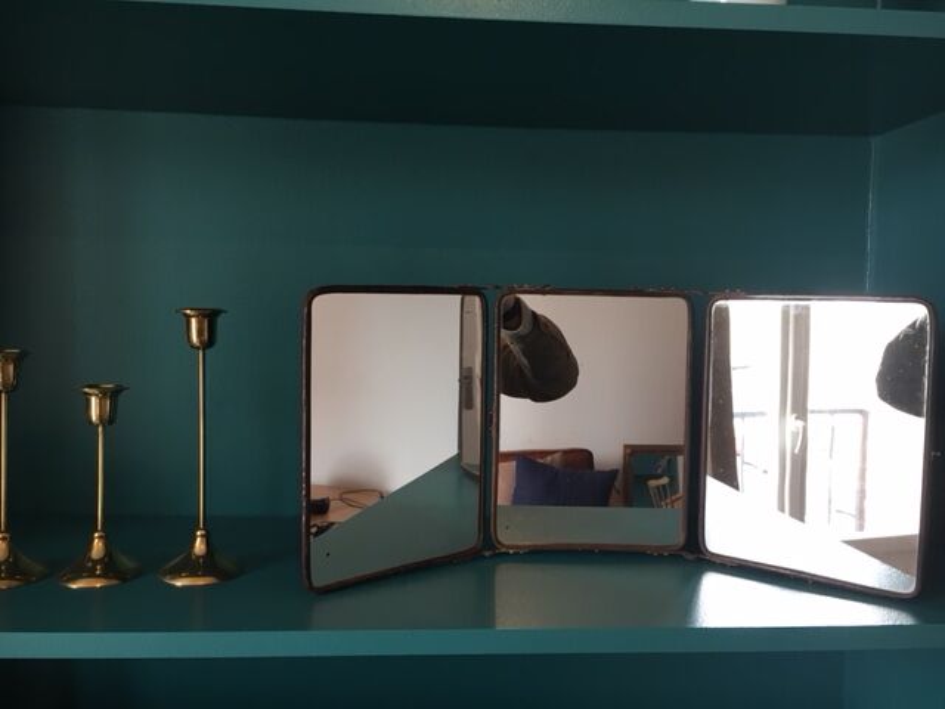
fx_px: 792
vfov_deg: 48.2
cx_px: 472
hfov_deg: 61.7
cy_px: 354
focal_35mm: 29
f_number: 2.2
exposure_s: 1/33
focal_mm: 4.15
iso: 80
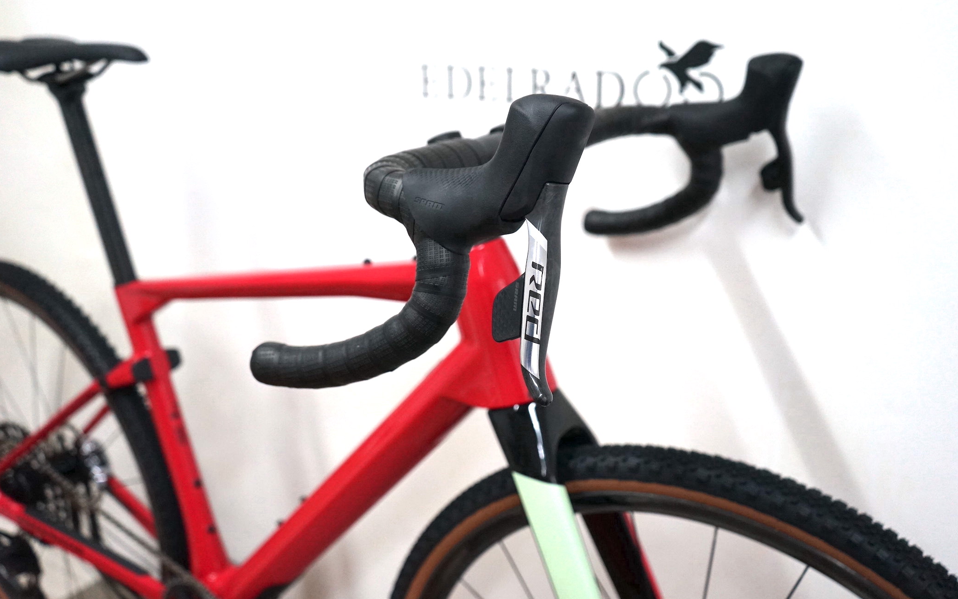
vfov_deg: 36.3
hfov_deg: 55.3
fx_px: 914
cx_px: 482
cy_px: 308
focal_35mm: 35
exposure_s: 1/160
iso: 2000
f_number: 4
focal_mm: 34
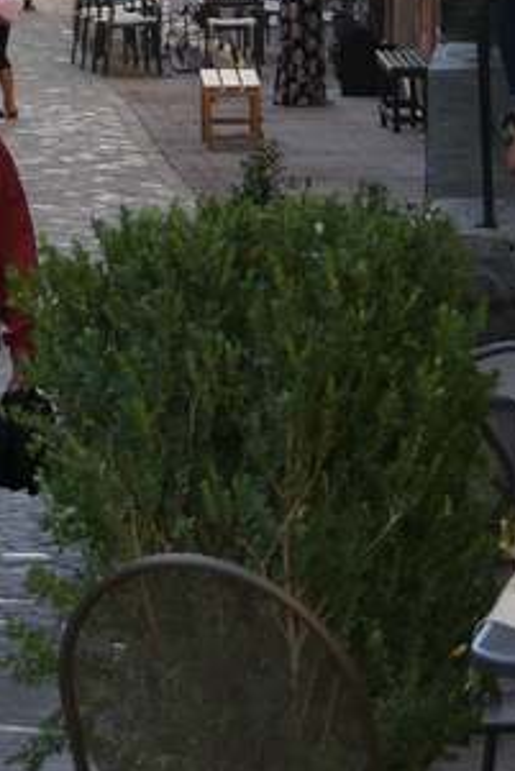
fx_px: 8959
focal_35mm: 418
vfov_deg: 4.9
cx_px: -413
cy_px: -428
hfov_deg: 3.3
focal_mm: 38.4
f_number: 4.2
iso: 125
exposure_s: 1/250
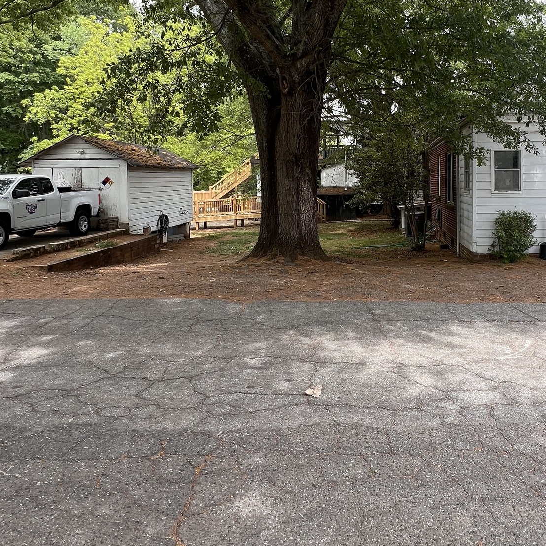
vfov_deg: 63.6
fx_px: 428
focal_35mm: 24
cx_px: 347
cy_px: 190
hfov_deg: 63.9
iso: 32
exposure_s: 1/166
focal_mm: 1.57
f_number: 1.8
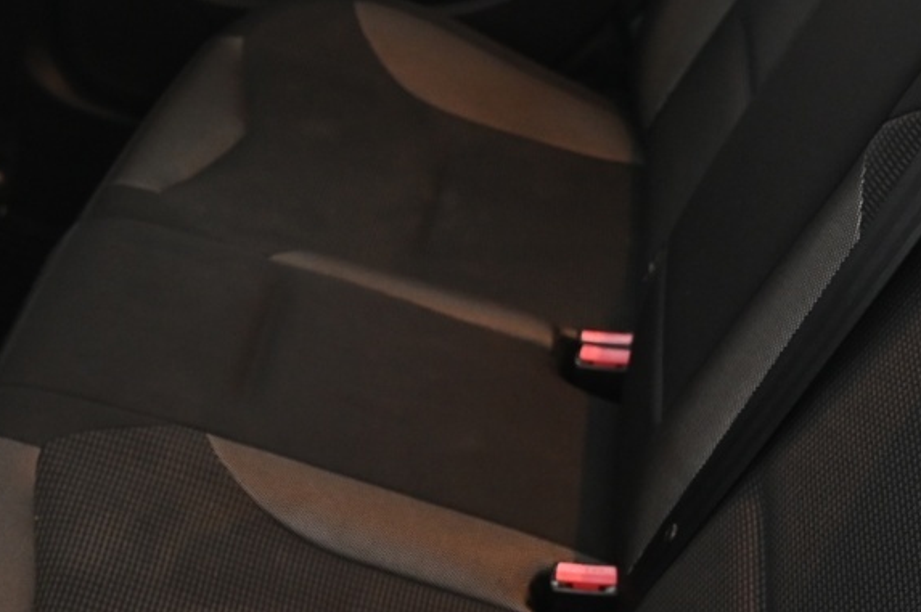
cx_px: 281
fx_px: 1738
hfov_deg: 29.4
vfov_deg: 20.0
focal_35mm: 68
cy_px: 376
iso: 2000
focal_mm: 24
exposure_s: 1/13
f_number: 4
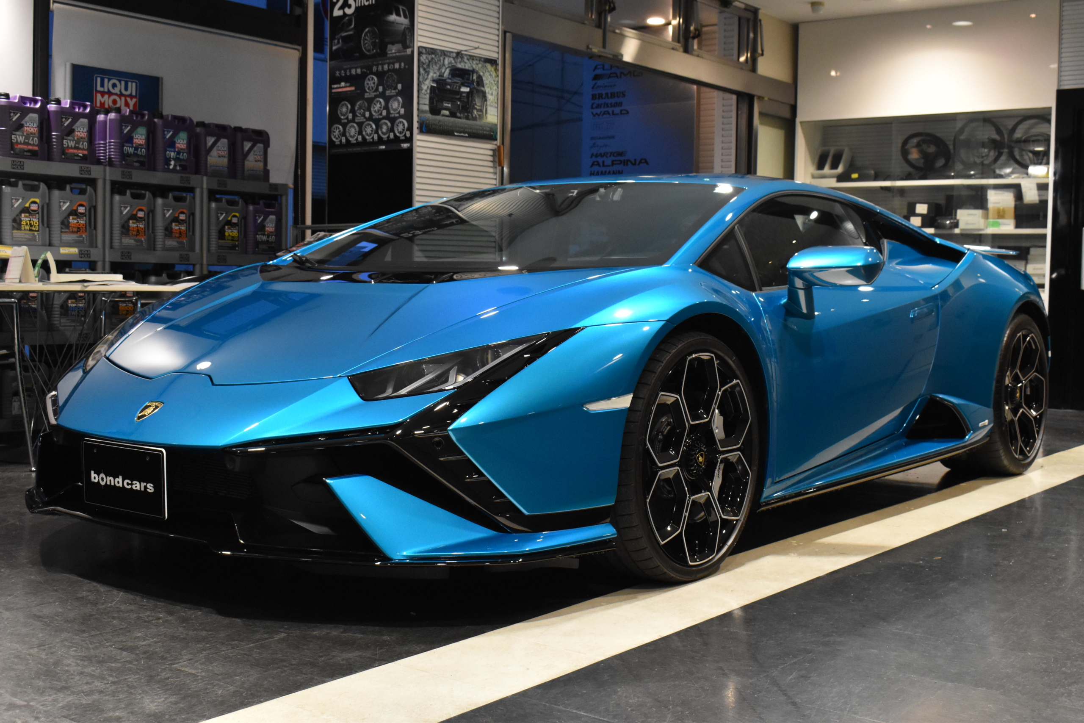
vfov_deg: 31.9
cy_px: 362
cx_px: 542
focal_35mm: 42
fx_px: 1265
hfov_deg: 46.4
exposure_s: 1/50
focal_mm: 28
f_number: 8
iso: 2500
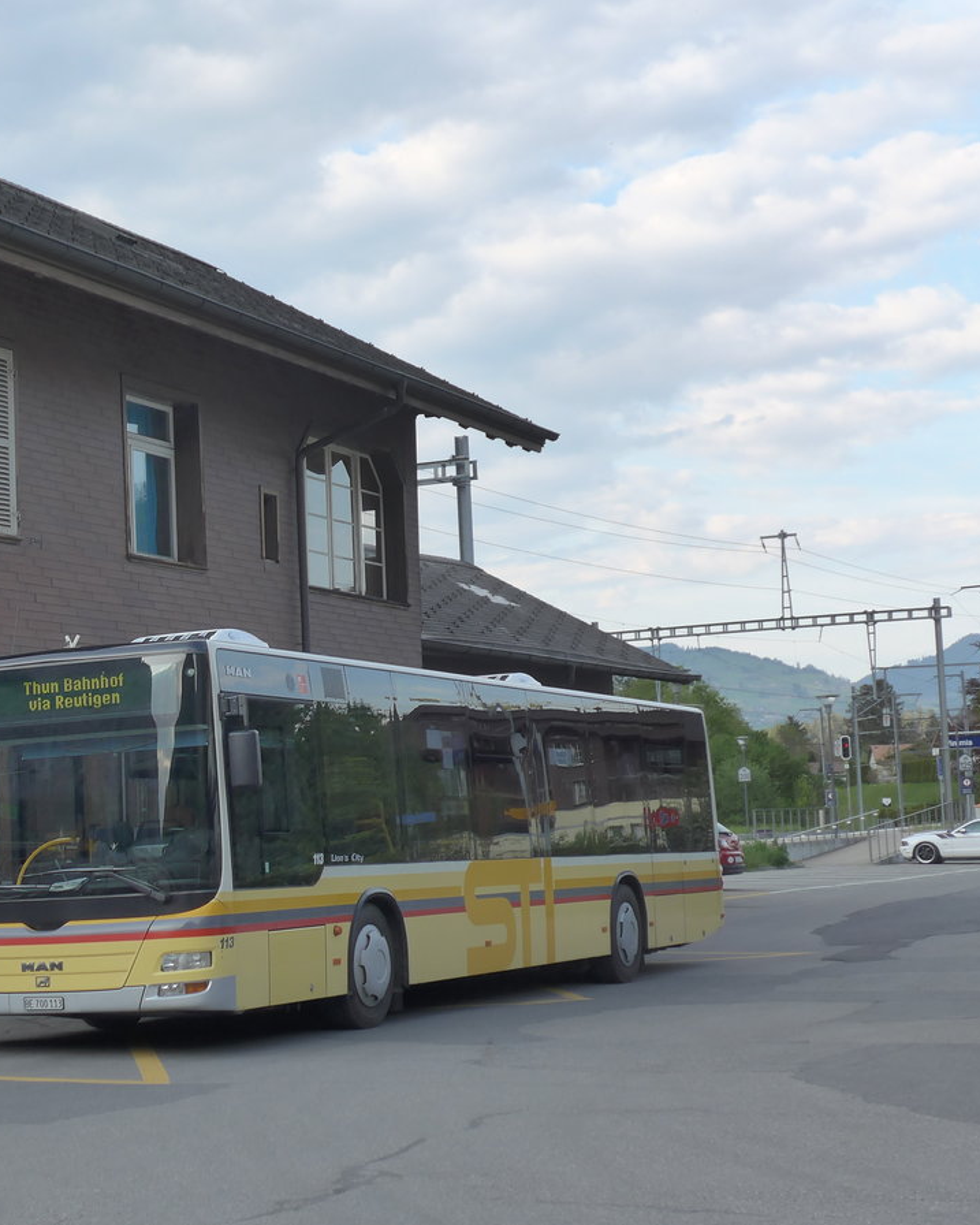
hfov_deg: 22.1
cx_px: 168
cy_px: 614
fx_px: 2465
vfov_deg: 27.9
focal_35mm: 68
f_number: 3.3
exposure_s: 1/320
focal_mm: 10.7
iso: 160
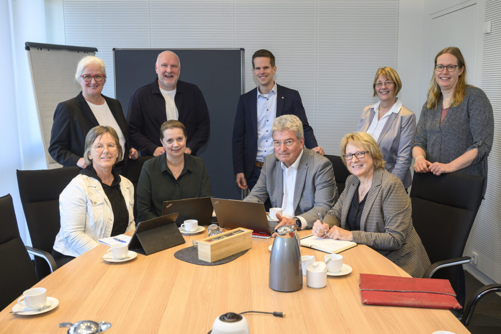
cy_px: 167
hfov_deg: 51.9
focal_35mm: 37
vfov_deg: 35.9
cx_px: 250
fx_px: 515
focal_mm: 37
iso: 800
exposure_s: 1/60
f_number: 5
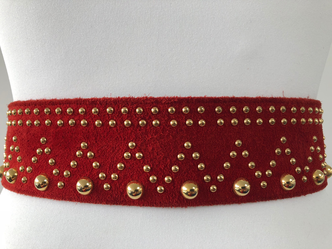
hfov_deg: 63.4
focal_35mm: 28
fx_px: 269
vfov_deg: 49.7
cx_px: 166
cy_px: 124
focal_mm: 3.99
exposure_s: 1/120
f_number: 1.8
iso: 50
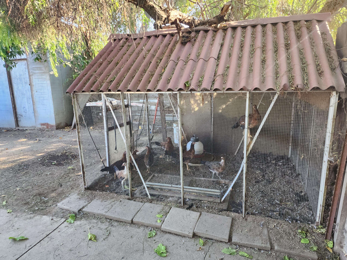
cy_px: 130
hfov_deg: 73.9
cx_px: 174
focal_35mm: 23
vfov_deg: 58.9
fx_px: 231
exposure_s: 1/180
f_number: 1.8
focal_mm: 6.4
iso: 160
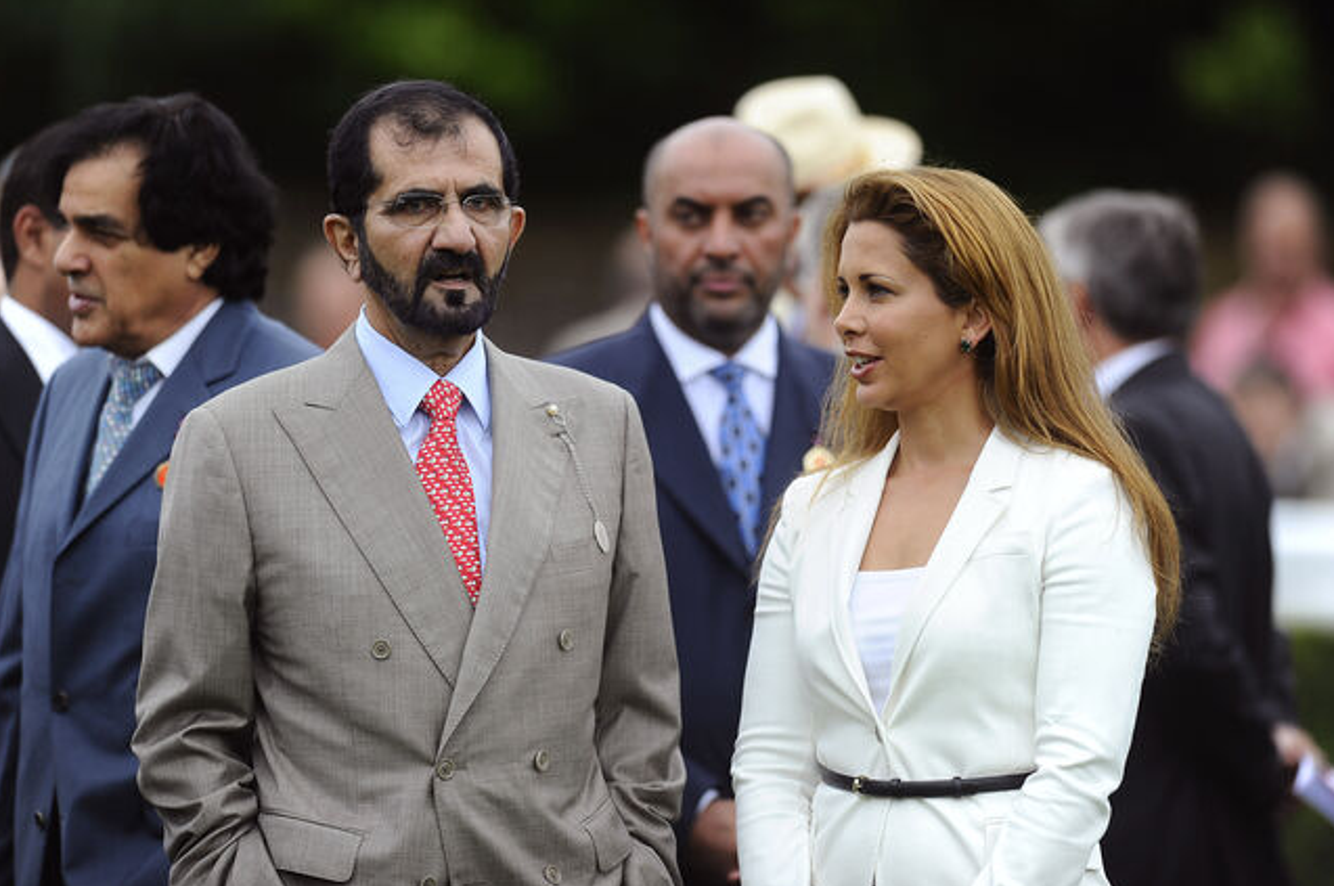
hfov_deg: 6.6
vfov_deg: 4.4
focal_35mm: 311
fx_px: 11509
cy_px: 435
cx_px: 647
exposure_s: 1/1250
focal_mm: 300
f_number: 2.8
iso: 400
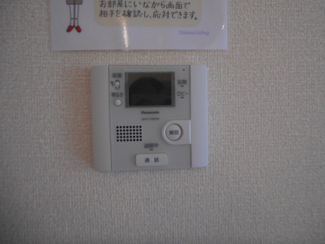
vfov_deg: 53.1
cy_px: 122
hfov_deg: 67.3
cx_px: 162
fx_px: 244
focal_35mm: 26
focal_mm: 4.6
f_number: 3.2
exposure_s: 1/30
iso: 80
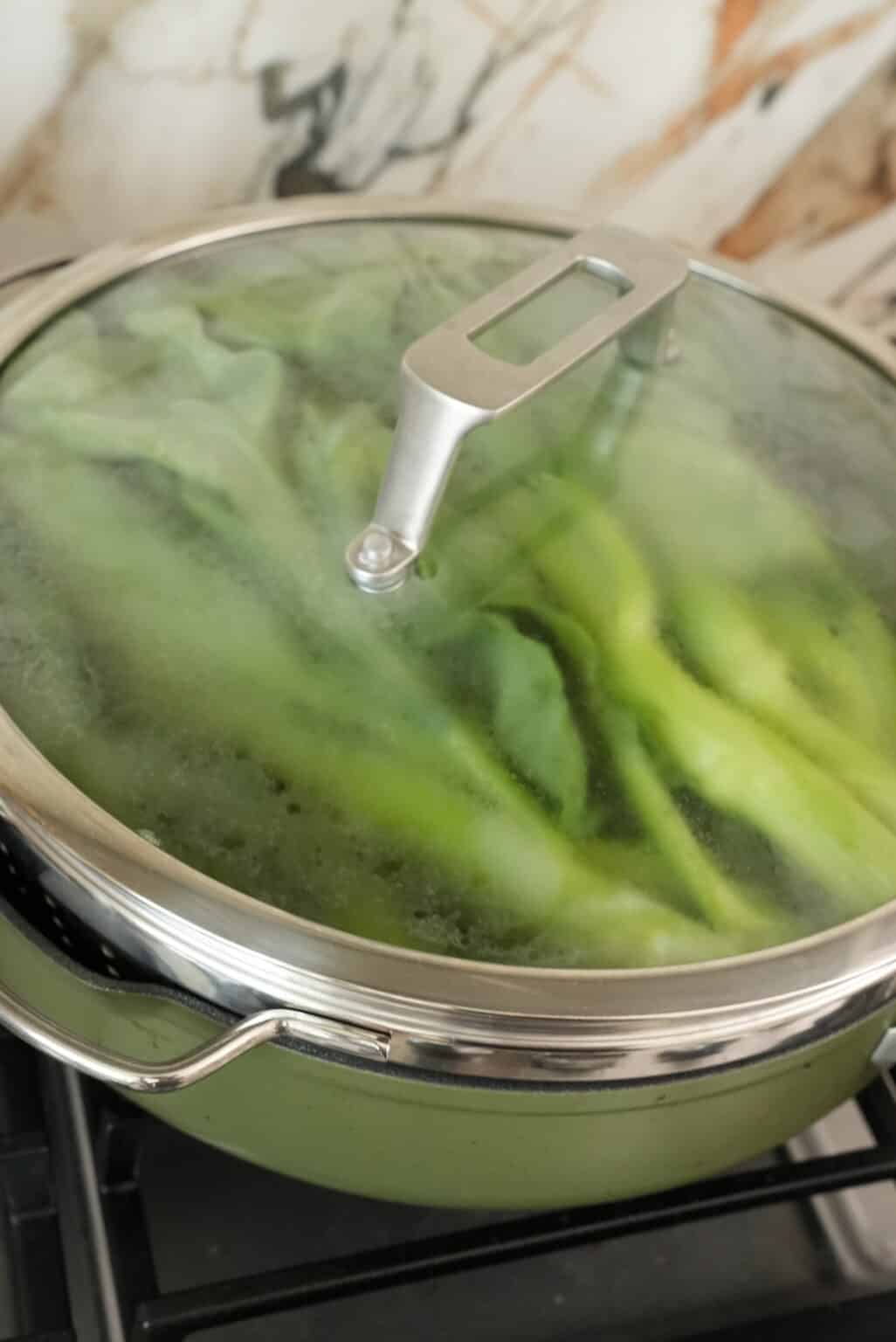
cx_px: 448
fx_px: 1875
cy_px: 671
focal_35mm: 50
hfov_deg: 26.9
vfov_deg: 39.4
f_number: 9
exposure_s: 1/200
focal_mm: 50.3
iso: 10000
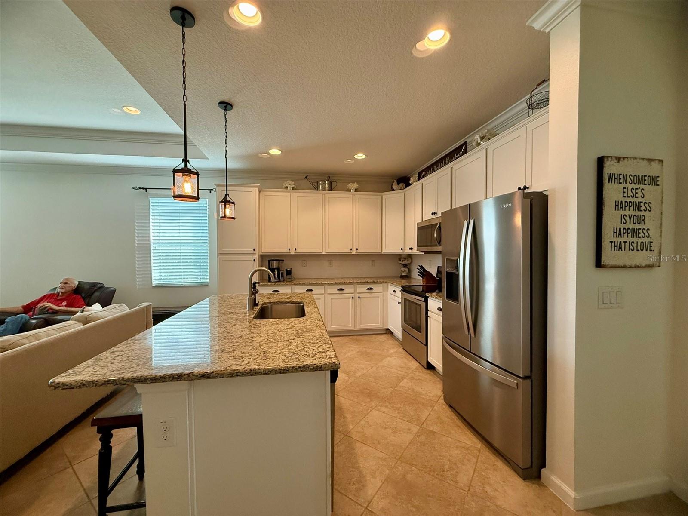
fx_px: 278
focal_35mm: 14
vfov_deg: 85.7
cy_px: 258
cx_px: 344
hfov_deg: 102.1
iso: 320
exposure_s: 1/120
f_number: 2.2
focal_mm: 2.22
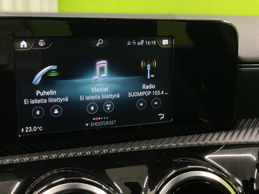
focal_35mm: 52
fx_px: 389
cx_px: 130
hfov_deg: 36.8
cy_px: 97
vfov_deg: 28.0
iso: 400
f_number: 2
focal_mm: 6
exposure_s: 1/50
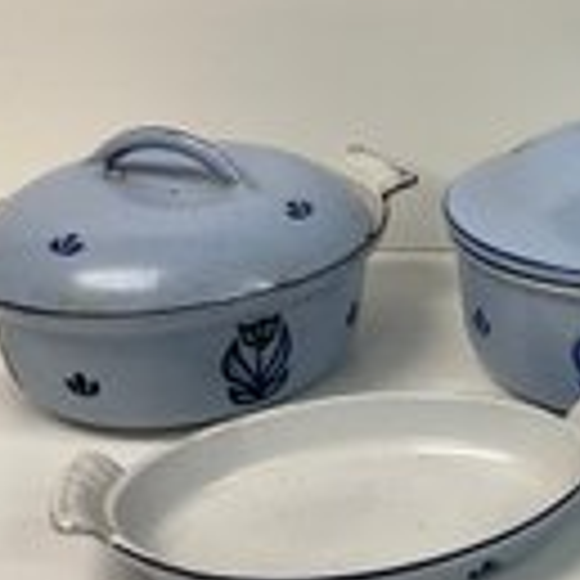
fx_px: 1289
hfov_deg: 24.0
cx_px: 614
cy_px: 191
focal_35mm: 68
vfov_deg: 25.2
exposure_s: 1/121
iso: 50
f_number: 1.8
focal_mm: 3
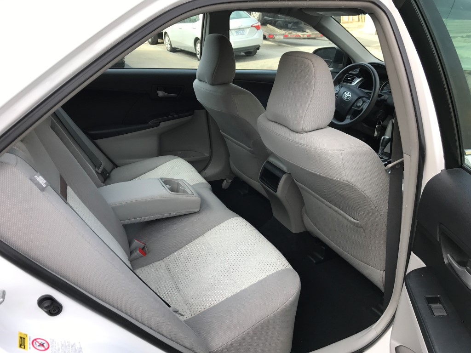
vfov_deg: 49.7
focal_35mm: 28
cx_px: 236
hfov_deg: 63.4
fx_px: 381
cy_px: 176
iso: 20
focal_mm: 3.99
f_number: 1.8
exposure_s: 1/264
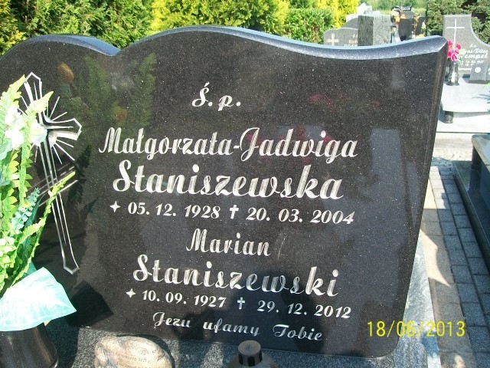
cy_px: 184
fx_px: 510
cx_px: 245
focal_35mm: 36
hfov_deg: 51.4
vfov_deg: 39.7
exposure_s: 1/400
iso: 80
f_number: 2.7
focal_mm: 6
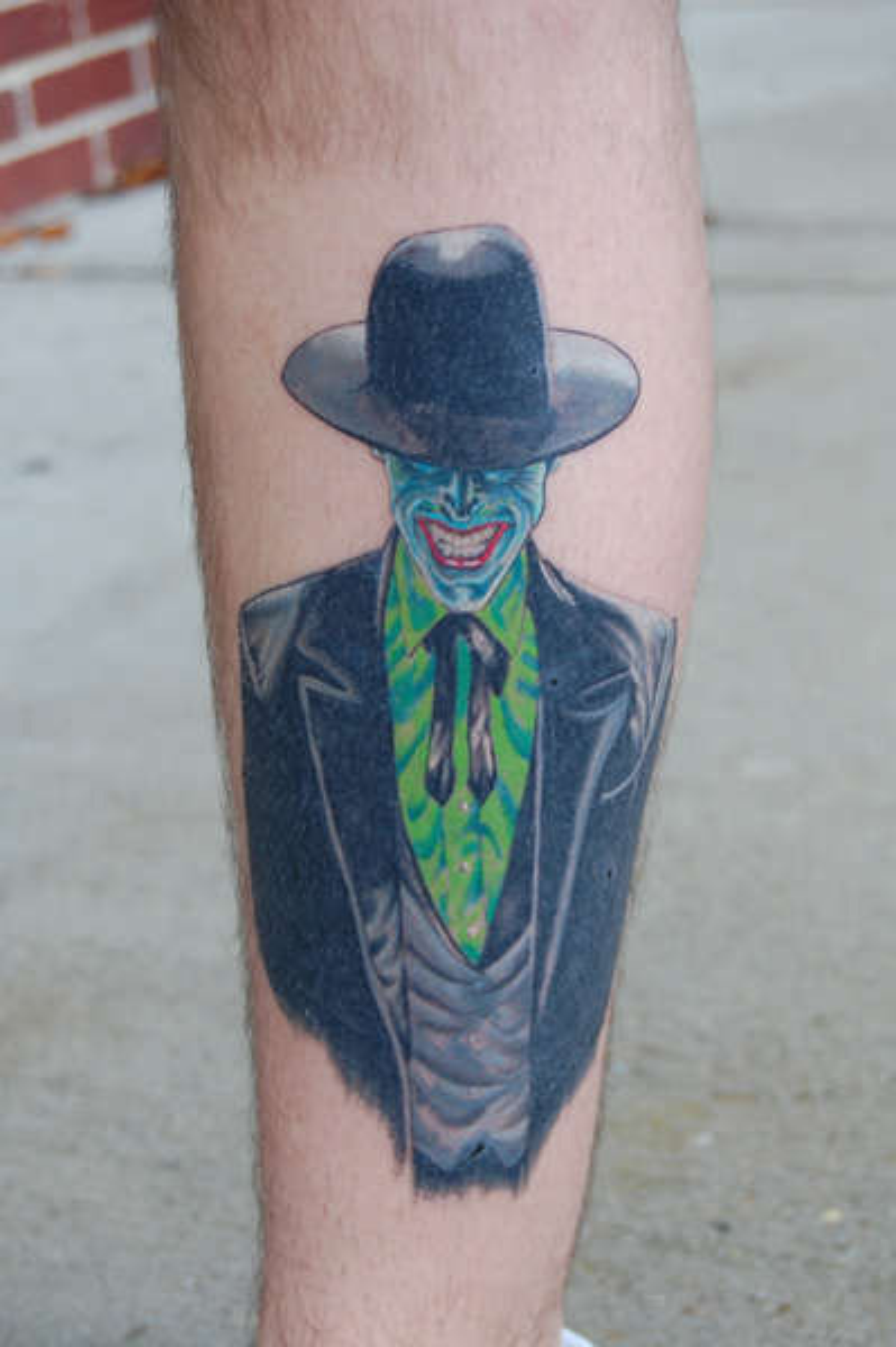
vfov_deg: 24.6
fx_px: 3085
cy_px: 674
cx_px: 448
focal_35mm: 82
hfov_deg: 16.5
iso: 400
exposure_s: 1/60
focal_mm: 55
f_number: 8
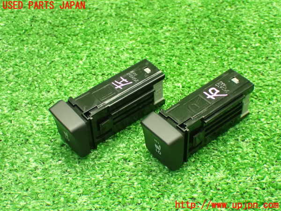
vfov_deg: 21.9
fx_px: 544
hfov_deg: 29.0
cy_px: 106
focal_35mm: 67
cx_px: 140
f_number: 3.8
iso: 1600
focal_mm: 11.88
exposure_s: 1/50
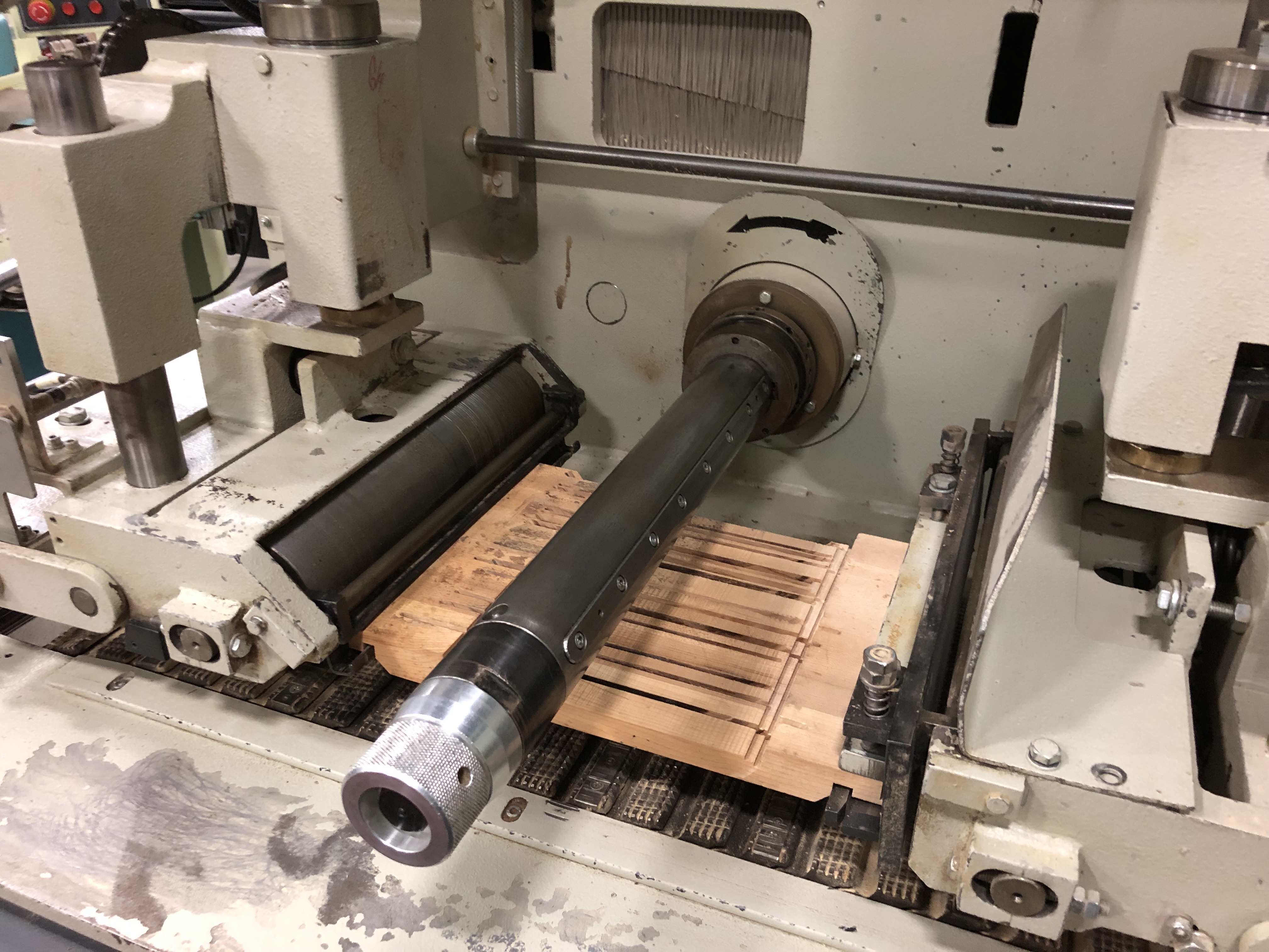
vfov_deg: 49.7
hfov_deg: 63.4
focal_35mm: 28
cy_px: 476
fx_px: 1026
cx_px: 634
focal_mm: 4
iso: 100
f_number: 1.8
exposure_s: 1/9
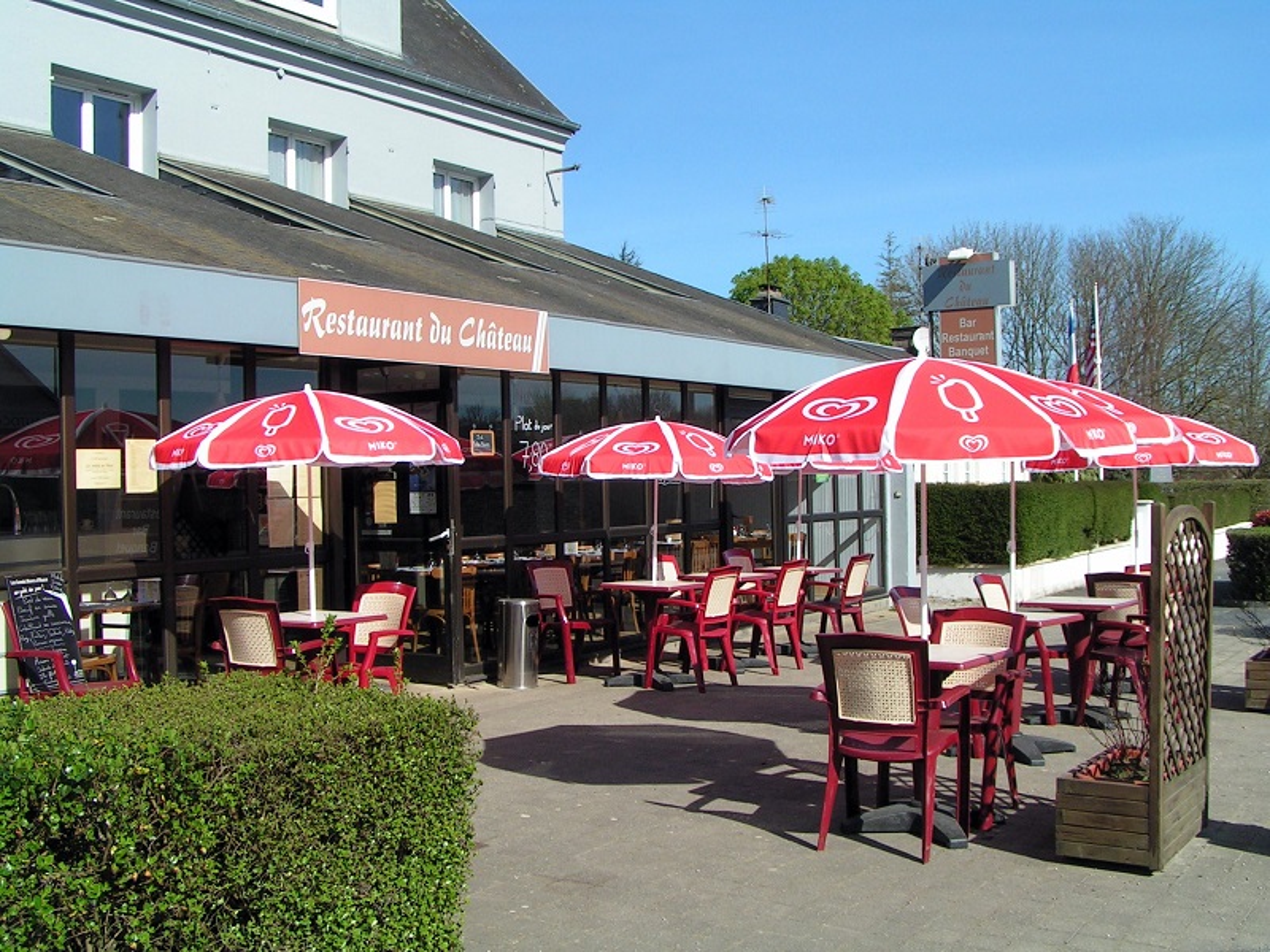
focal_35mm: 38
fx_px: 1394
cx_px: 635
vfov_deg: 37.7
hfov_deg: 49.0
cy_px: 476
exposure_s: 1/400
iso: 50
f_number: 5.6
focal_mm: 5.8
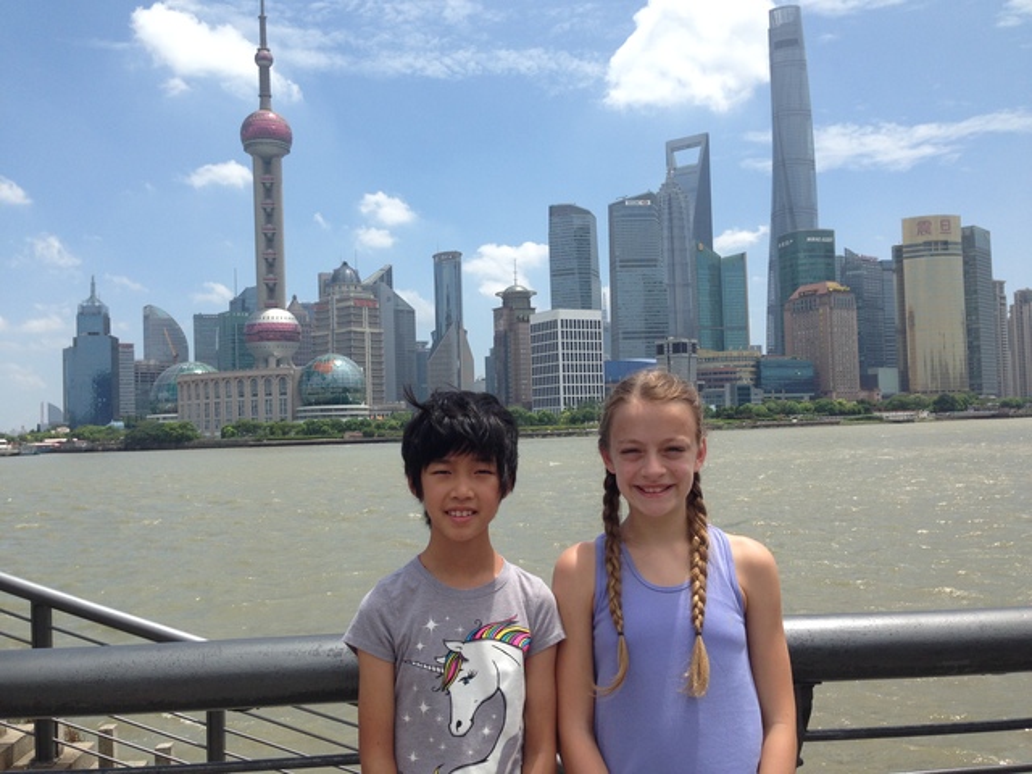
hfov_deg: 55.4
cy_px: 387
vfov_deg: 42.9
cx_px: 516
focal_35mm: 33
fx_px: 984
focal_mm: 4.12
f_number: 2.4
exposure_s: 1/1938
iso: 50
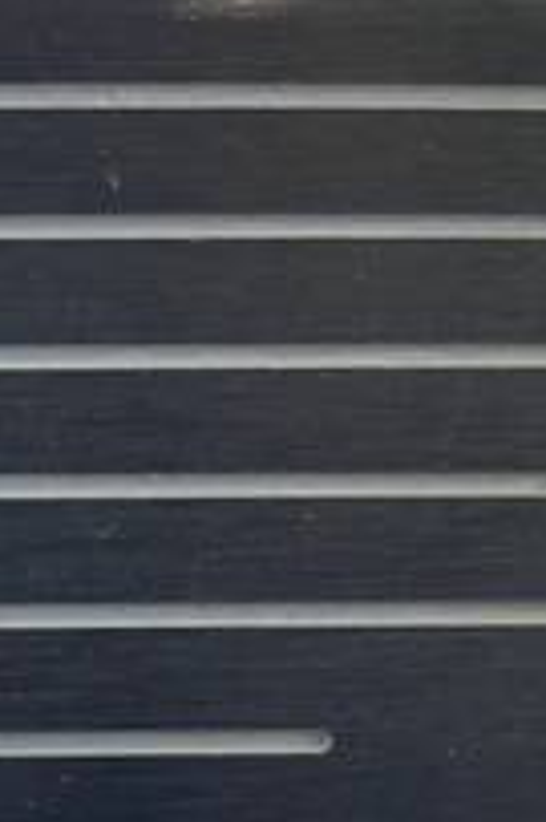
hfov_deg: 14.5
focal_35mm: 92
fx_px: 2096
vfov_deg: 22.1
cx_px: -36
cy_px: 506
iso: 160
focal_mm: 3.99
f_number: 1.8
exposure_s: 1/50
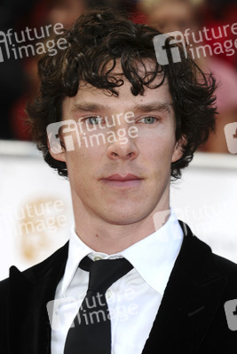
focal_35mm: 202
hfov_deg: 6.8
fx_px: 1998
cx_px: 118
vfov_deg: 10.2
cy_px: 177
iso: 200
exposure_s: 1/160
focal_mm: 135
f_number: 5
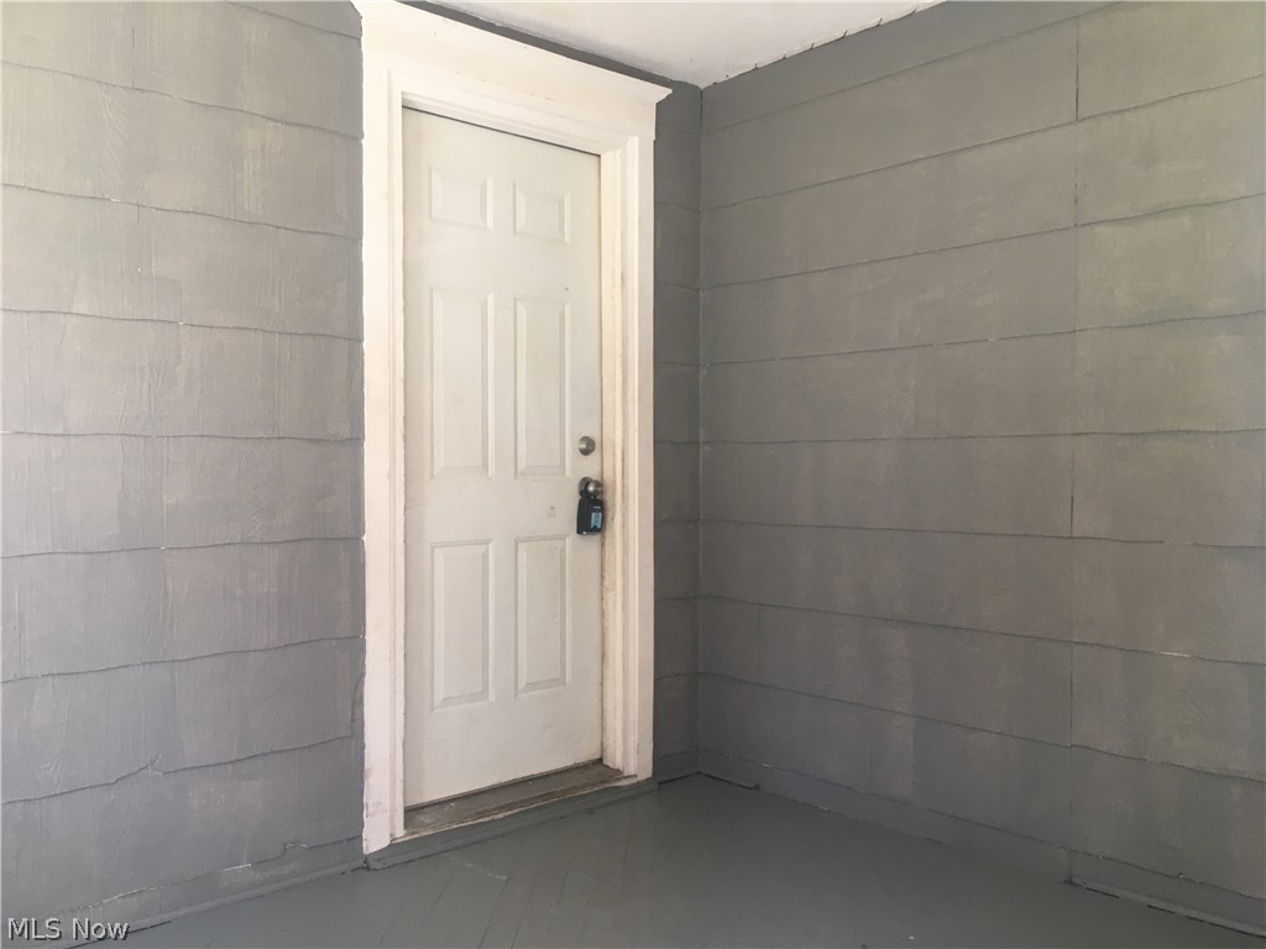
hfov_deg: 61.7
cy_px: 474
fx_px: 1061
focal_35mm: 29
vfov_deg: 48.2
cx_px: 633
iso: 32
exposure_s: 1/30
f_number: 2.2
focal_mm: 4.15
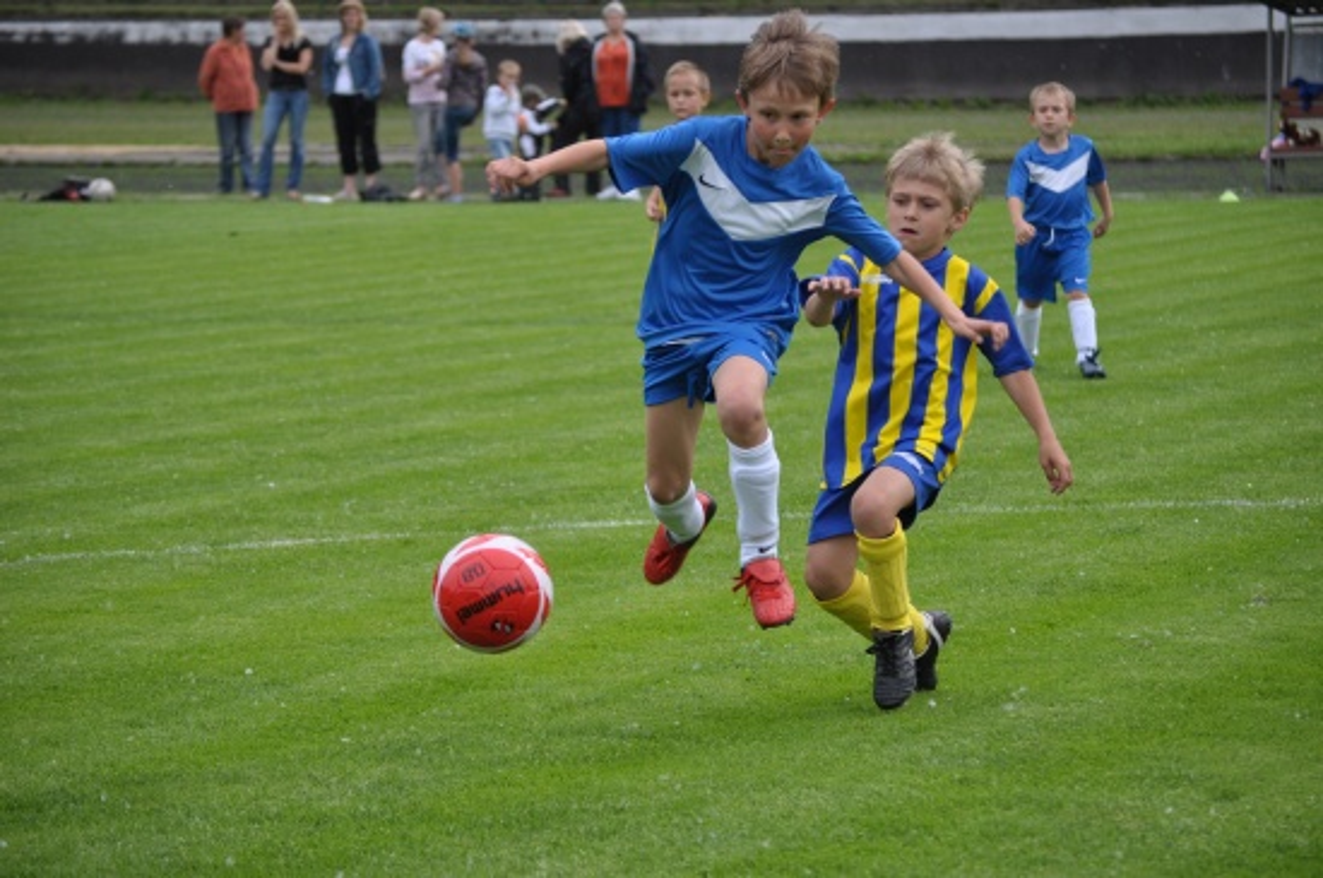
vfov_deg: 9.3
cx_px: 662
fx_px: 5394
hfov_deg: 14.0
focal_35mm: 147
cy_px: 439
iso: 200
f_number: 4.5
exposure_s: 1/640
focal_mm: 98
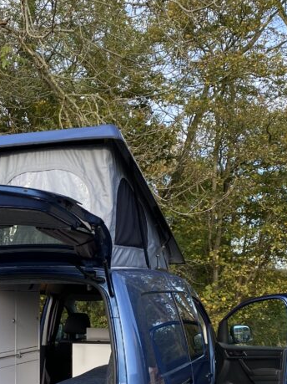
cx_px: 54
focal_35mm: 58
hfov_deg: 24.8
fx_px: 641
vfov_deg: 32.2
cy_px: 319
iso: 32
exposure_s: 1/460
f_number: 1.8
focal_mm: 4.25
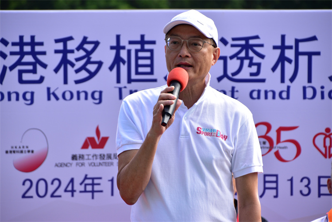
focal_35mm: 232
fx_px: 2144
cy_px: 111
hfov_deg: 8.9
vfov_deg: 5.9
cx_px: 166
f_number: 6
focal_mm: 155
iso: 400
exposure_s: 1/640
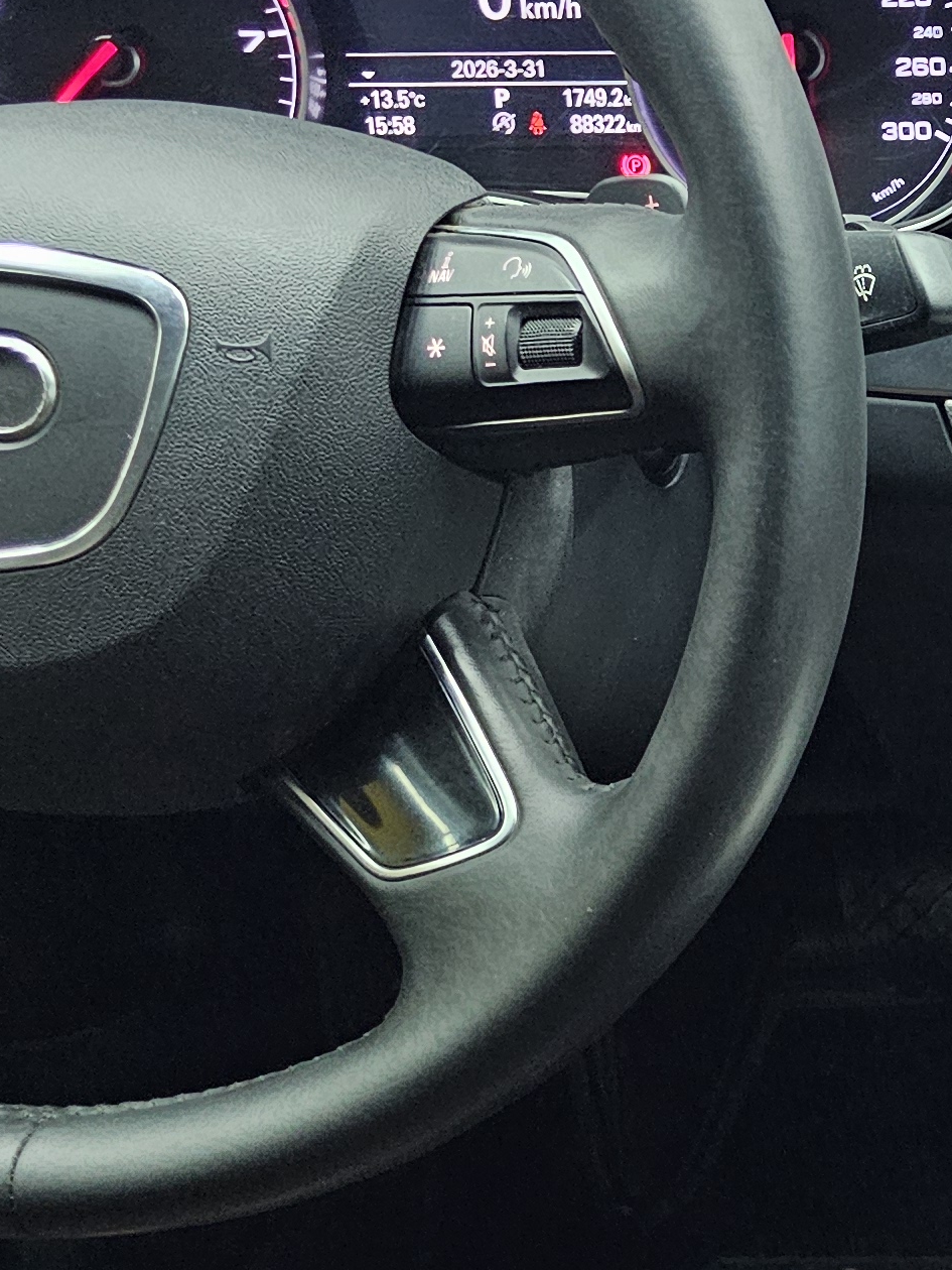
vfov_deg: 26.5
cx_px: 1703
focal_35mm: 73
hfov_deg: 16.8
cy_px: 887
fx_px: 2677
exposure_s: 1/100
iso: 800
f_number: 1.7
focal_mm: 6.3
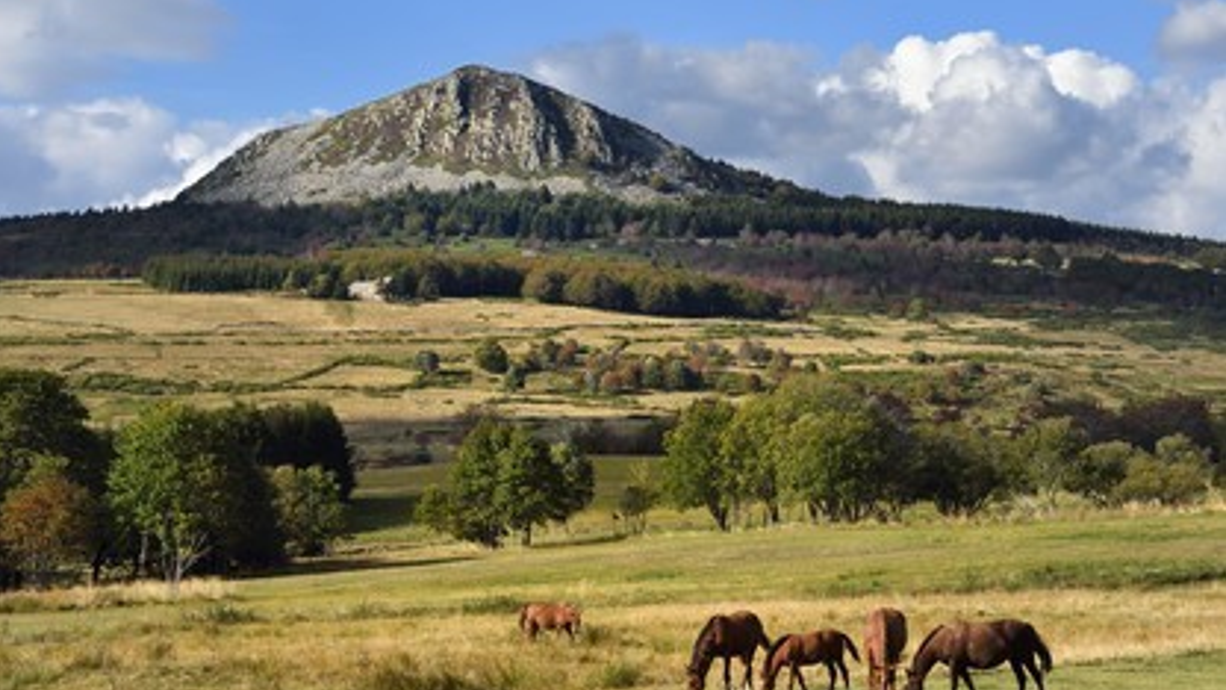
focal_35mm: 108
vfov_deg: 11.2
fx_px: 3511
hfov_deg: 19.8
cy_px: 380
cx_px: 610
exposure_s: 1/320
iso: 200
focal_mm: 102
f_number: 10
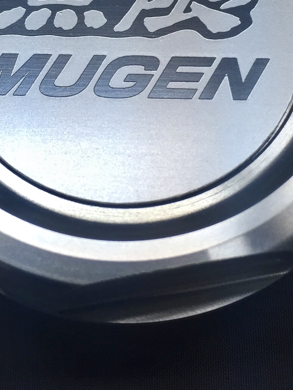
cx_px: 130
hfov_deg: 21.0
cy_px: 45
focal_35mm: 70
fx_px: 790
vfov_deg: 26.9
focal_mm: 4.15
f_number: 2.2
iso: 50
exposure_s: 1/120
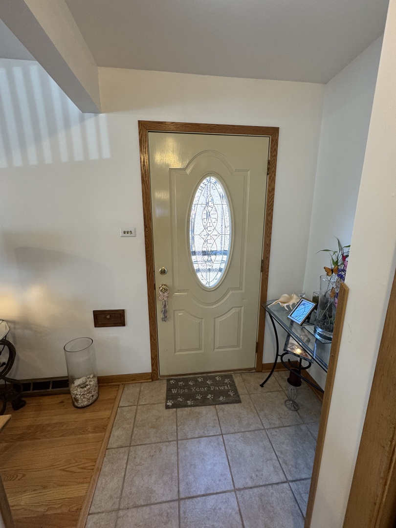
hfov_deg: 85.7
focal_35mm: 14
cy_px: 264
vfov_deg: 102.1
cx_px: 198
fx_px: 214
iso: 200
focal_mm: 2.22
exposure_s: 1/60
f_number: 2.2
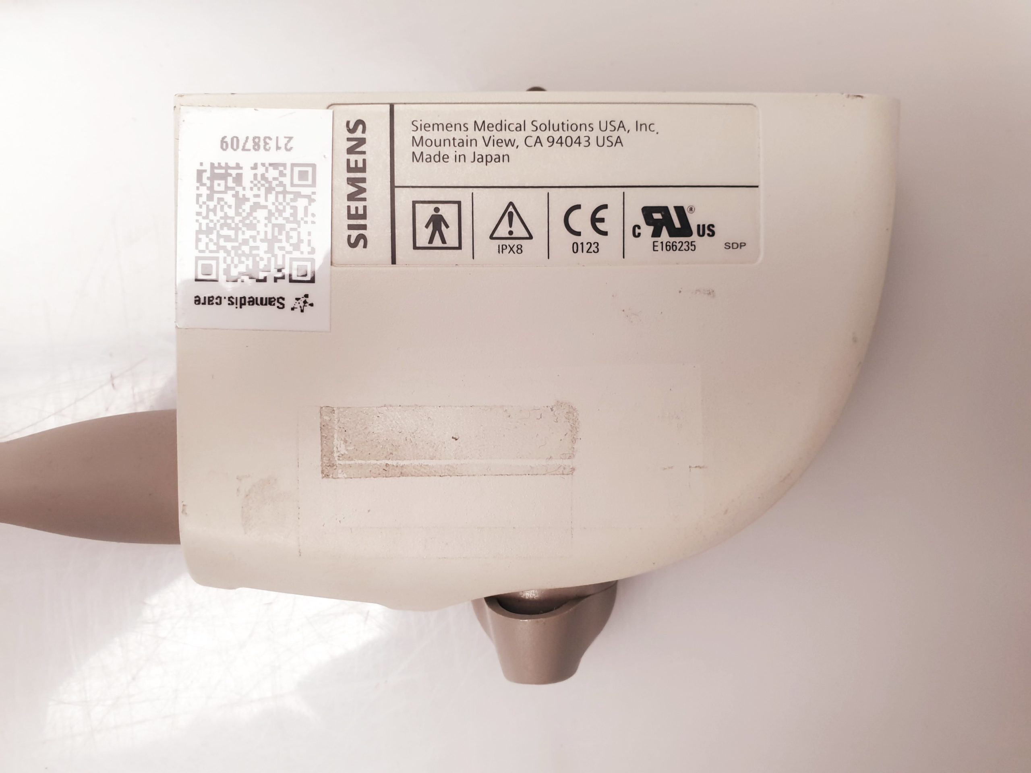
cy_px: 386
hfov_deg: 67.3
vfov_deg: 53.1
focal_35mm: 26
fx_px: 774
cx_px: 516
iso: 125
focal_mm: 4.3
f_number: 2.4
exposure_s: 1/50
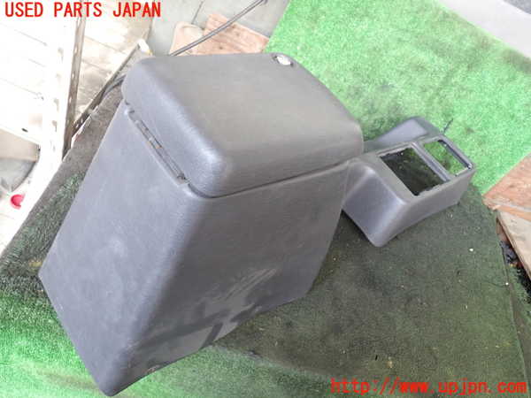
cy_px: 199
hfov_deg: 60.0
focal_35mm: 30
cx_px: 266
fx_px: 460
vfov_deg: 46.8
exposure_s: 1/30
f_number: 2.3
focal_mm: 5.4
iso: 250
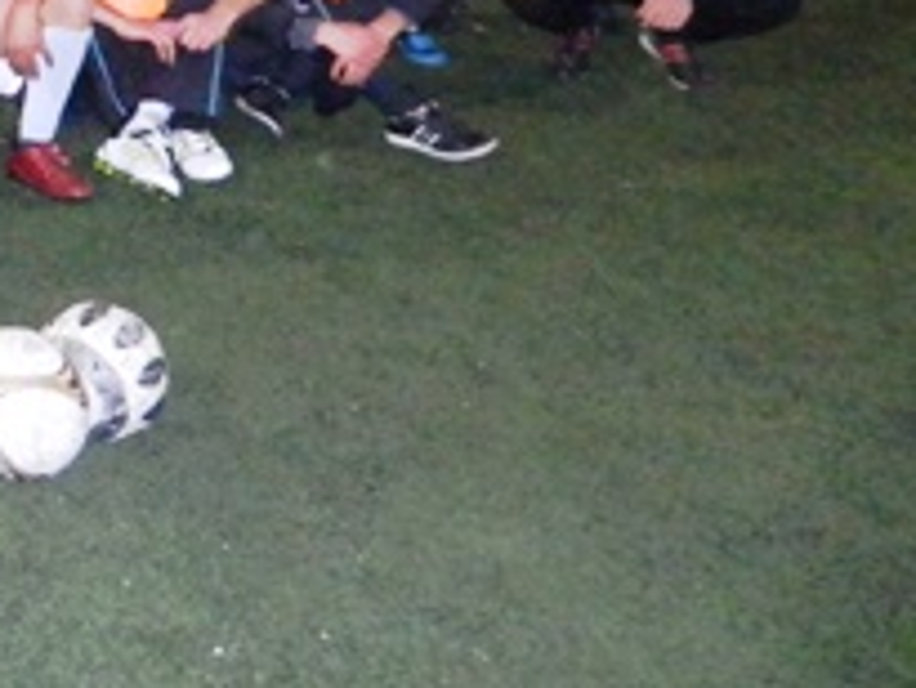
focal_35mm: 78
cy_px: -375
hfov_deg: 21.0
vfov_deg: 16.9
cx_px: -478
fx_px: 2065
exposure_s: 1/30
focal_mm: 4.5
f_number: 3.1
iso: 800
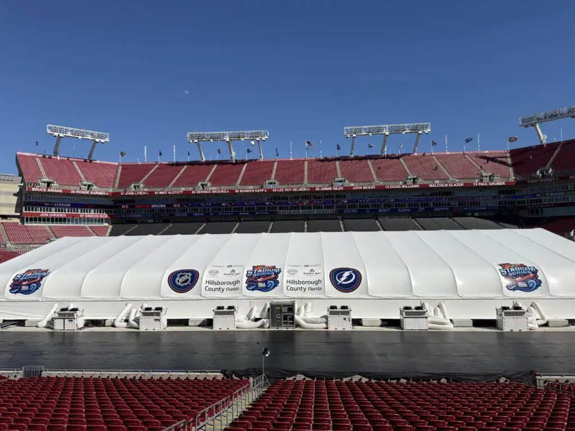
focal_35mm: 24
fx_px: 399
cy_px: 216
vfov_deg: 56.8
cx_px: 288
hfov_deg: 71.6
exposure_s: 1/14286
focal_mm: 6.8
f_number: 1.8
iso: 80
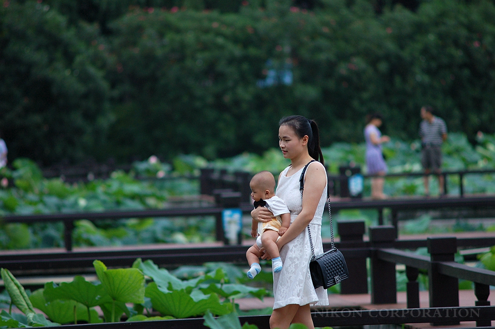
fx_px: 4328
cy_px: 164
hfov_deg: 6.5
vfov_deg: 4.4
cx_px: 248
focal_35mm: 315
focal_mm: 210
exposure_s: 1/400
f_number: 4
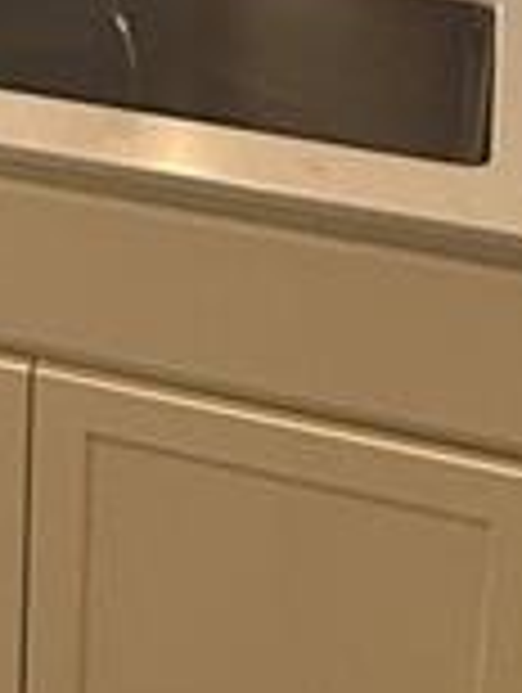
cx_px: -338
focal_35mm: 109
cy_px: -508
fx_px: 2186
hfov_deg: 12.7
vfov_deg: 15.7
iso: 160
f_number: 2.2
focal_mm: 2.22
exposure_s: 1/120
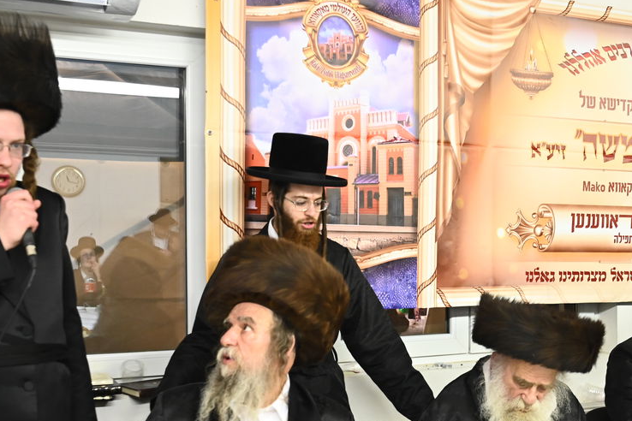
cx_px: 398
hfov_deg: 36.0
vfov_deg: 24.5
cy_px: 271
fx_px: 965
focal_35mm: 55
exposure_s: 1/100
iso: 2000
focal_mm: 29
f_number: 2.8
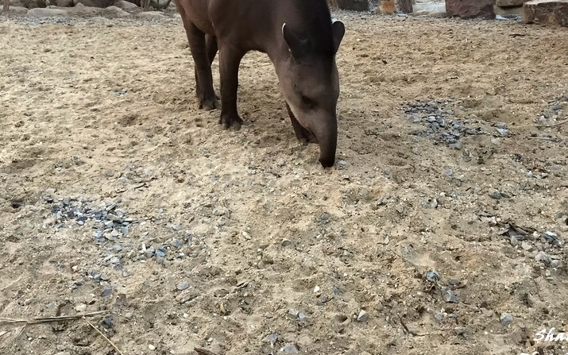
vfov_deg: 29.3
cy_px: 77
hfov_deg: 46.1
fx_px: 666
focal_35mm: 43
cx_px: 255
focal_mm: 4.15
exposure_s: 1/33
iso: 125
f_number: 2.2
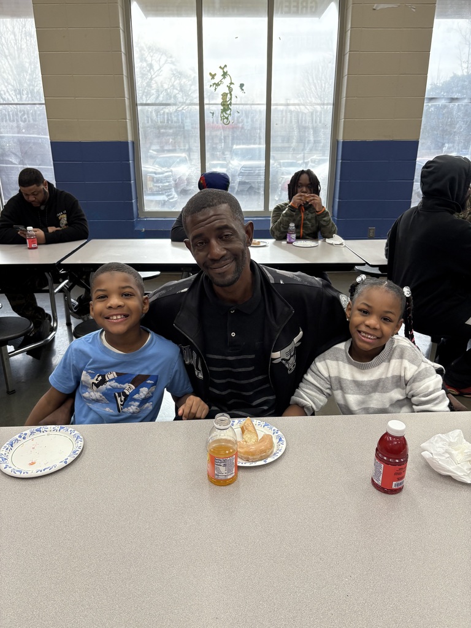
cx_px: 236
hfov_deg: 53.1
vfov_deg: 67.3
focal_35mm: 26
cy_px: 314
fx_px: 472
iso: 125
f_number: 1.6
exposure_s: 1/121
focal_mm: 5.96
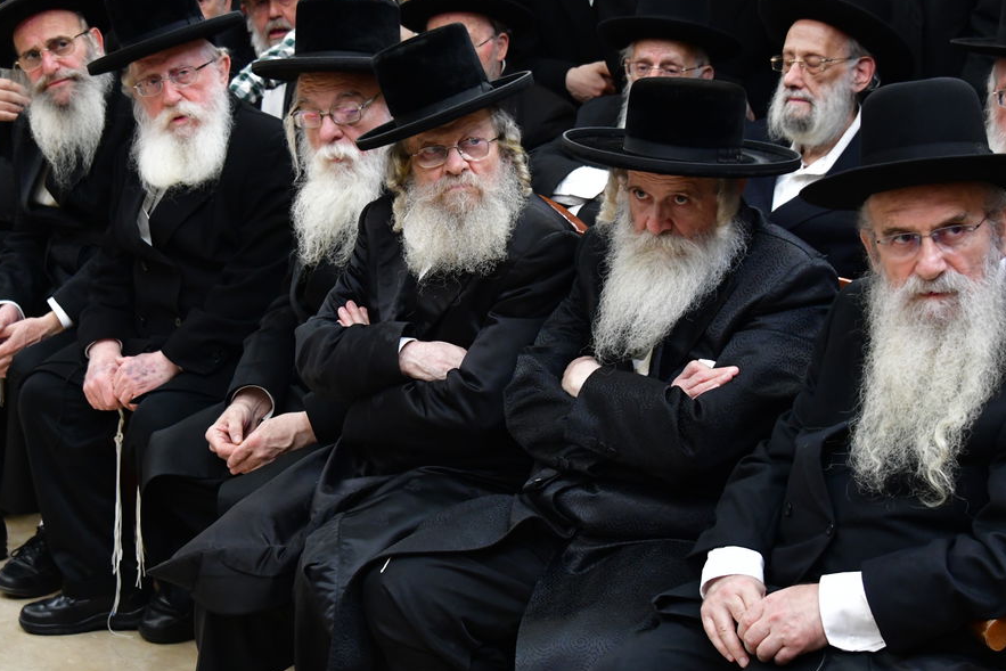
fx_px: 2879
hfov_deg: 19.8
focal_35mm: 103
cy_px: 287
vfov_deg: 13.3
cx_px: 420
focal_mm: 65
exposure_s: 1/100
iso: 3200
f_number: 5.6
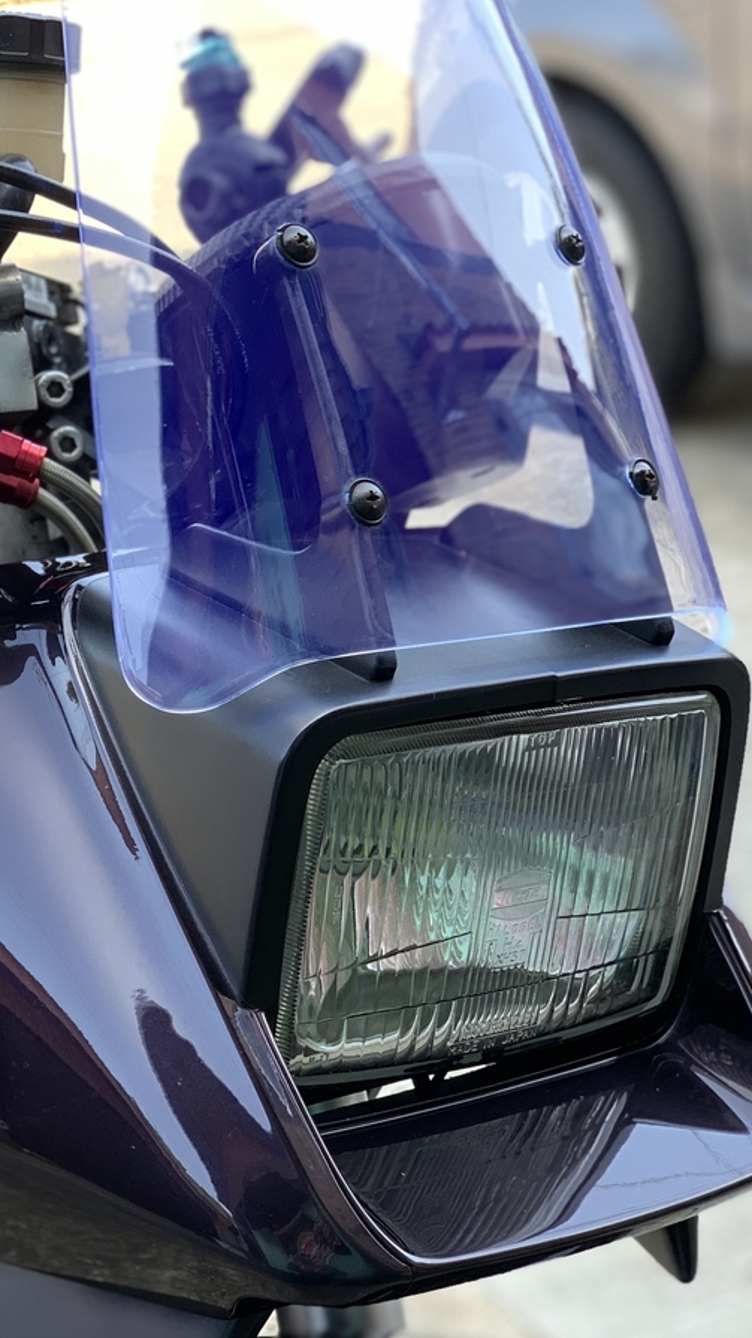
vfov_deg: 27.9
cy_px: 671
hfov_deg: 15.6
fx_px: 2696
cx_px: 40
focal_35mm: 76
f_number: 2.4
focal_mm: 6
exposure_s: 1/122
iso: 50
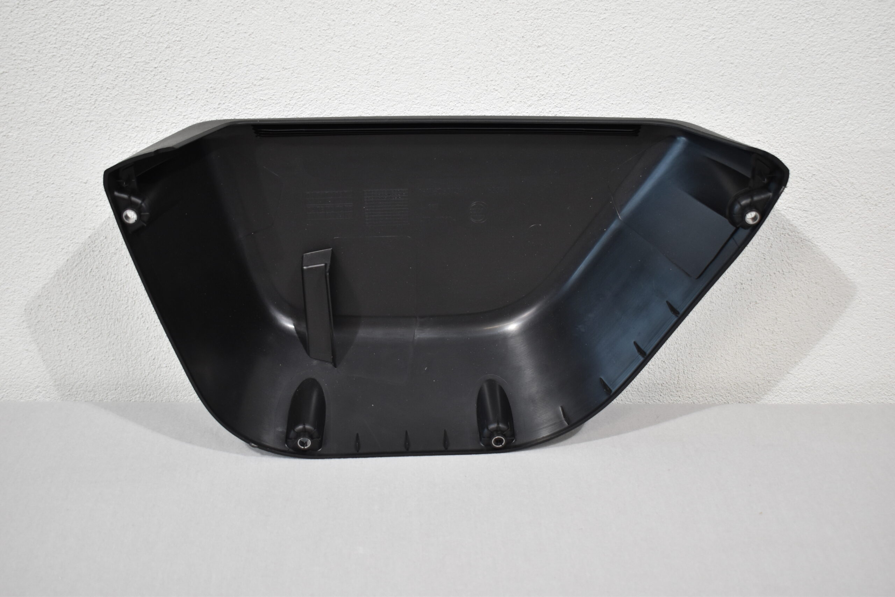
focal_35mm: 48
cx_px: 448
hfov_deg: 41.1
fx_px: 1193
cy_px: 298
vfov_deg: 28.1
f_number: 4.5
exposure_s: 1/125
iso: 800
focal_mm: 32
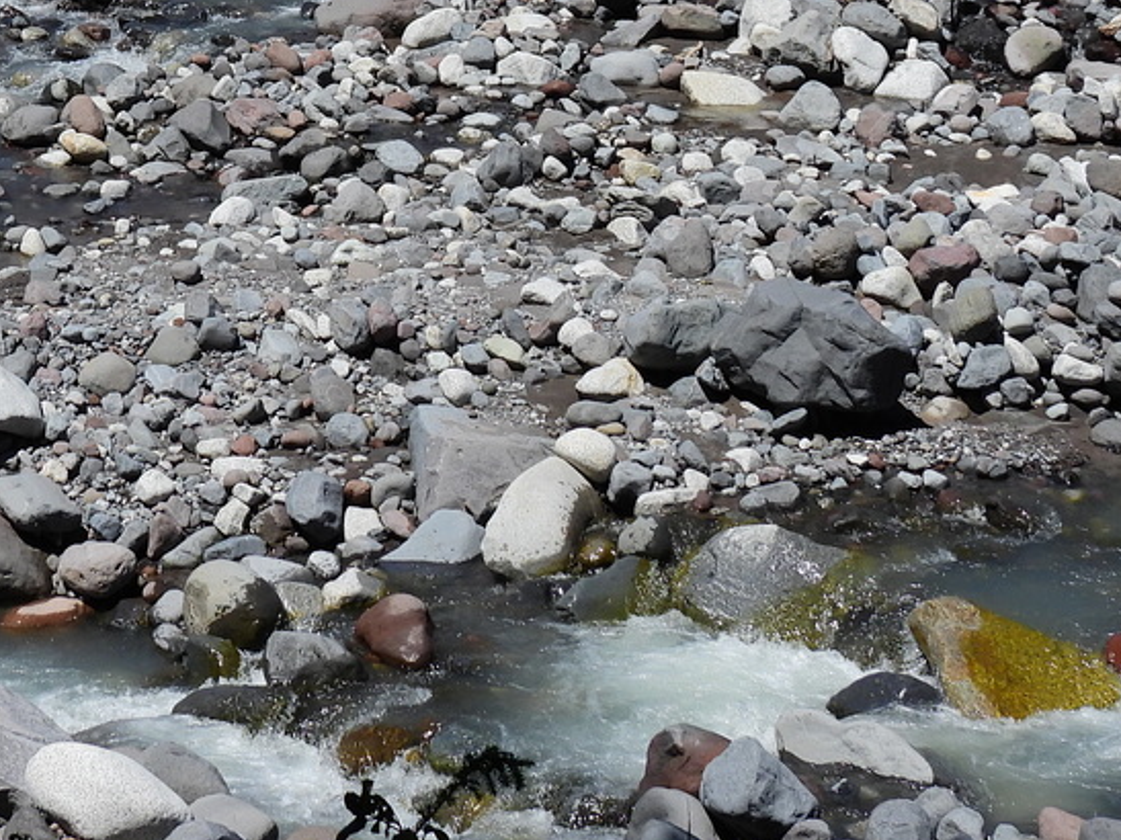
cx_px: 275
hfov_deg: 17.8
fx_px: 3561
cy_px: -47
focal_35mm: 110
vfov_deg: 13.2
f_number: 3.5
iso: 100
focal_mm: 8.4
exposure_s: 1/2000
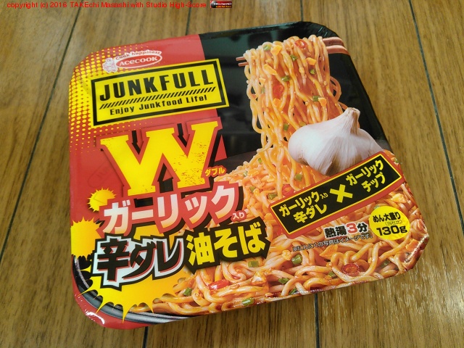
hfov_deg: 60.0
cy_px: 174
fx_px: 402
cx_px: 232
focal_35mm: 30
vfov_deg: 46.8
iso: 320
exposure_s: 1/15.1
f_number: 2.4
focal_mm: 4
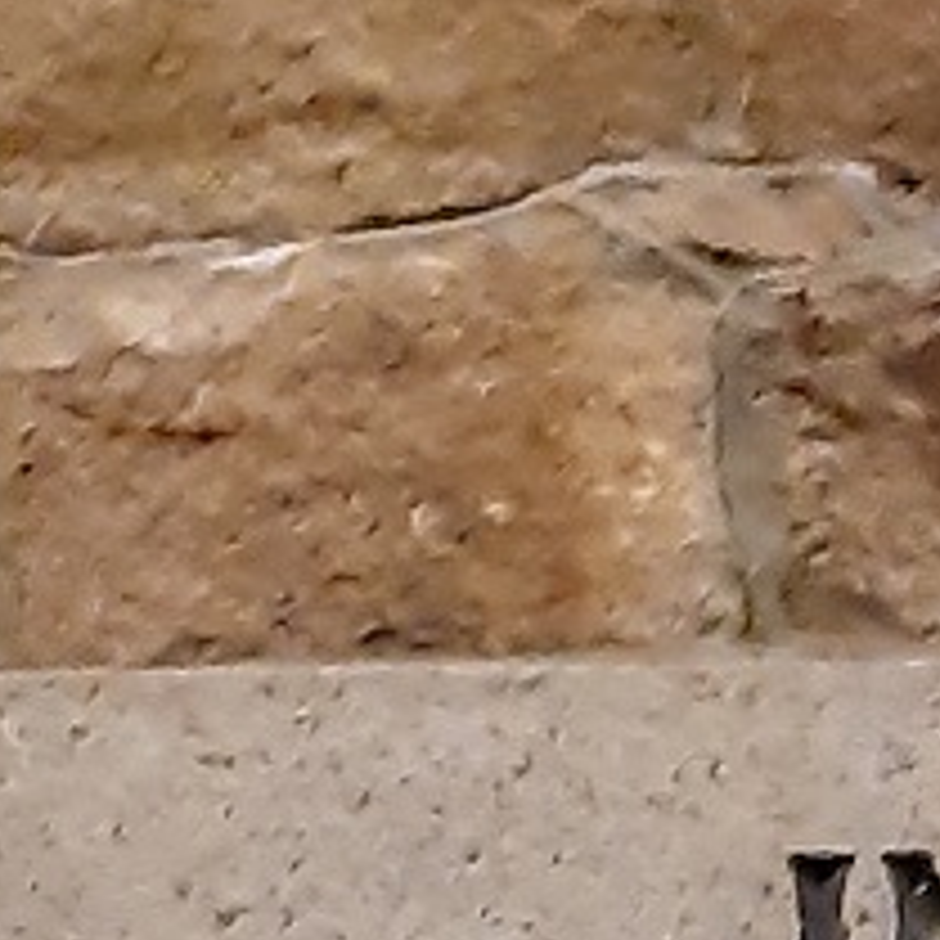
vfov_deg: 8.9
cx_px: 855
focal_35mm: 162
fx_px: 4977
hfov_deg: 10.7
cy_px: 2775
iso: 800
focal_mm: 3.93
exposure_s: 1/10
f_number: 1.7
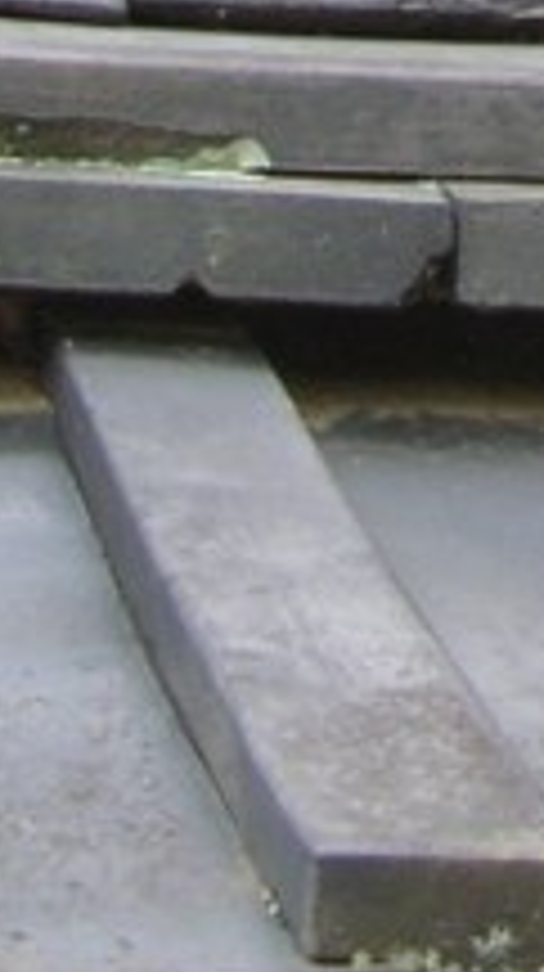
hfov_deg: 6.5
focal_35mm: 181
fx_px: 4656
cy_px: -1062
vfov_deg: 10.7
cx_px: 1039
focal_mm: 5.8
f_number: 2.8
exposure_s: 1/54.7
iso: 50
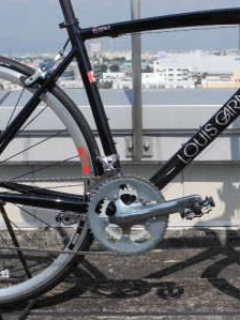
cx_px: 167
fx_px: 555
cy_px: 142
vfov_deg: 32.2
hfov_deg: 24.2
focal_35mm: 60
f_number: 4.5
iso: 100
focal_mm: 6
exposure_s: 1/886
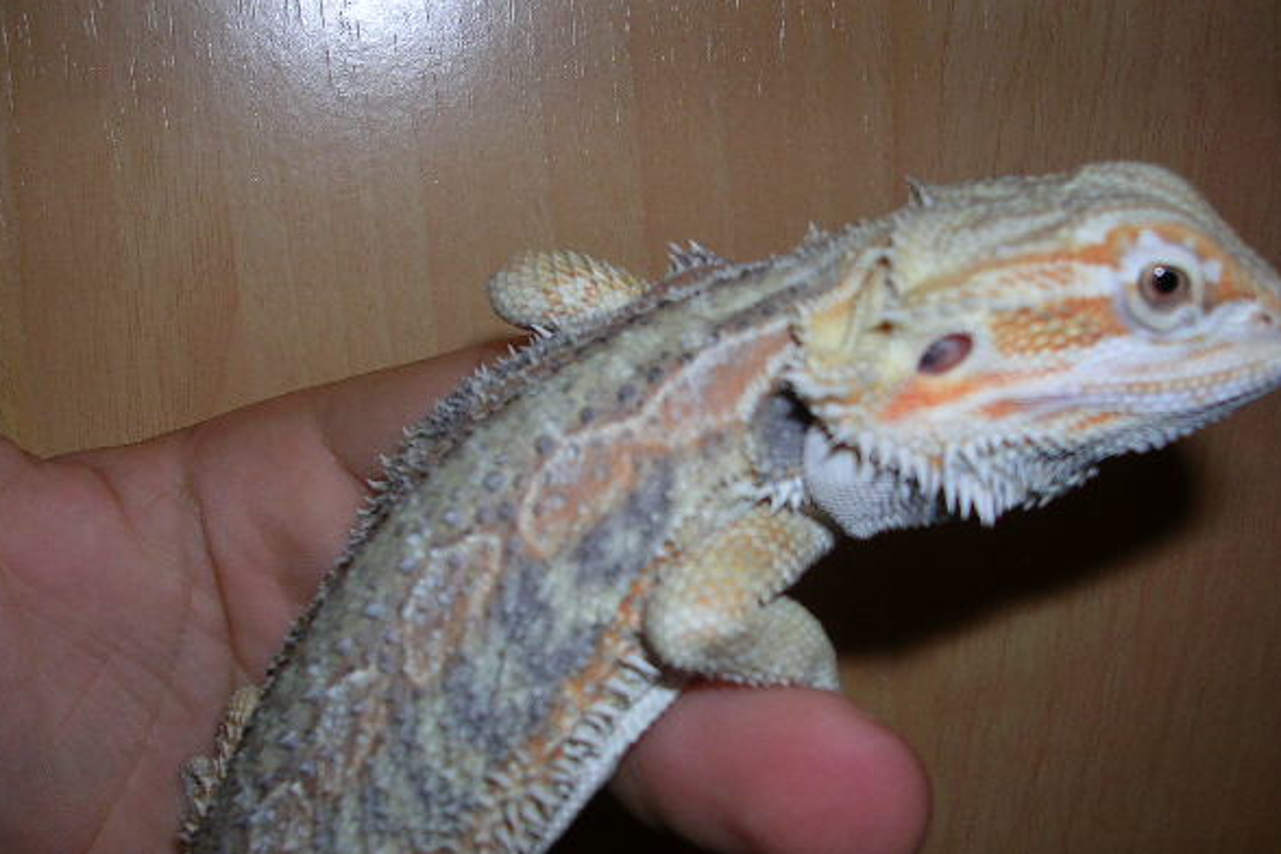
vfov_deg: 31.1
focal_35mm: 43
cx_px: 647
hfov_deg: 45.4
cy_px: 499
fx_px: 1530
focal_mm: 5.8
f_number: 2.8
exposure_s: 1/60.1
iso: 50
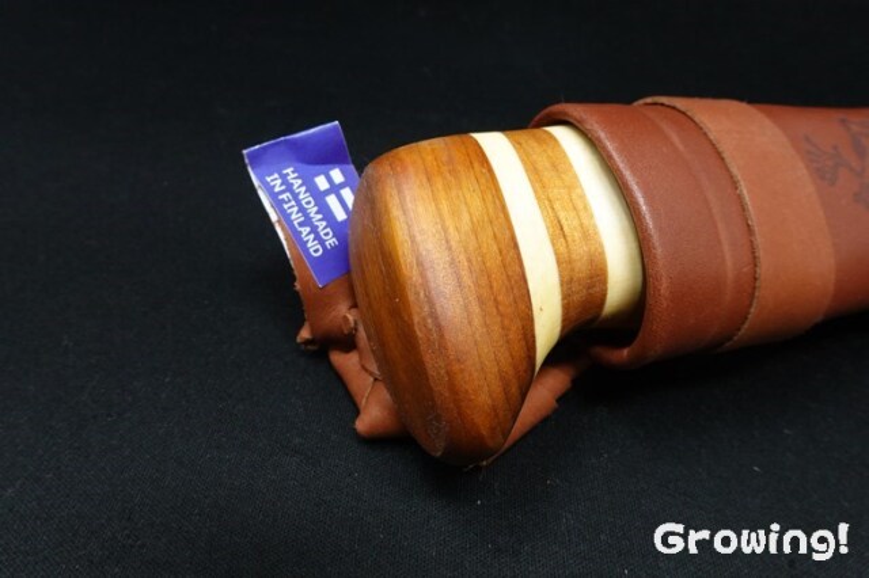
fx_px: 579
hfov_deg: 73.8
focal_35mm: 24
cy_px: 289
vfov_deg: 53.1
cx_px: 434
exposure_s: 1/30
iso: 800
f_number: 9
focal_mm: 9
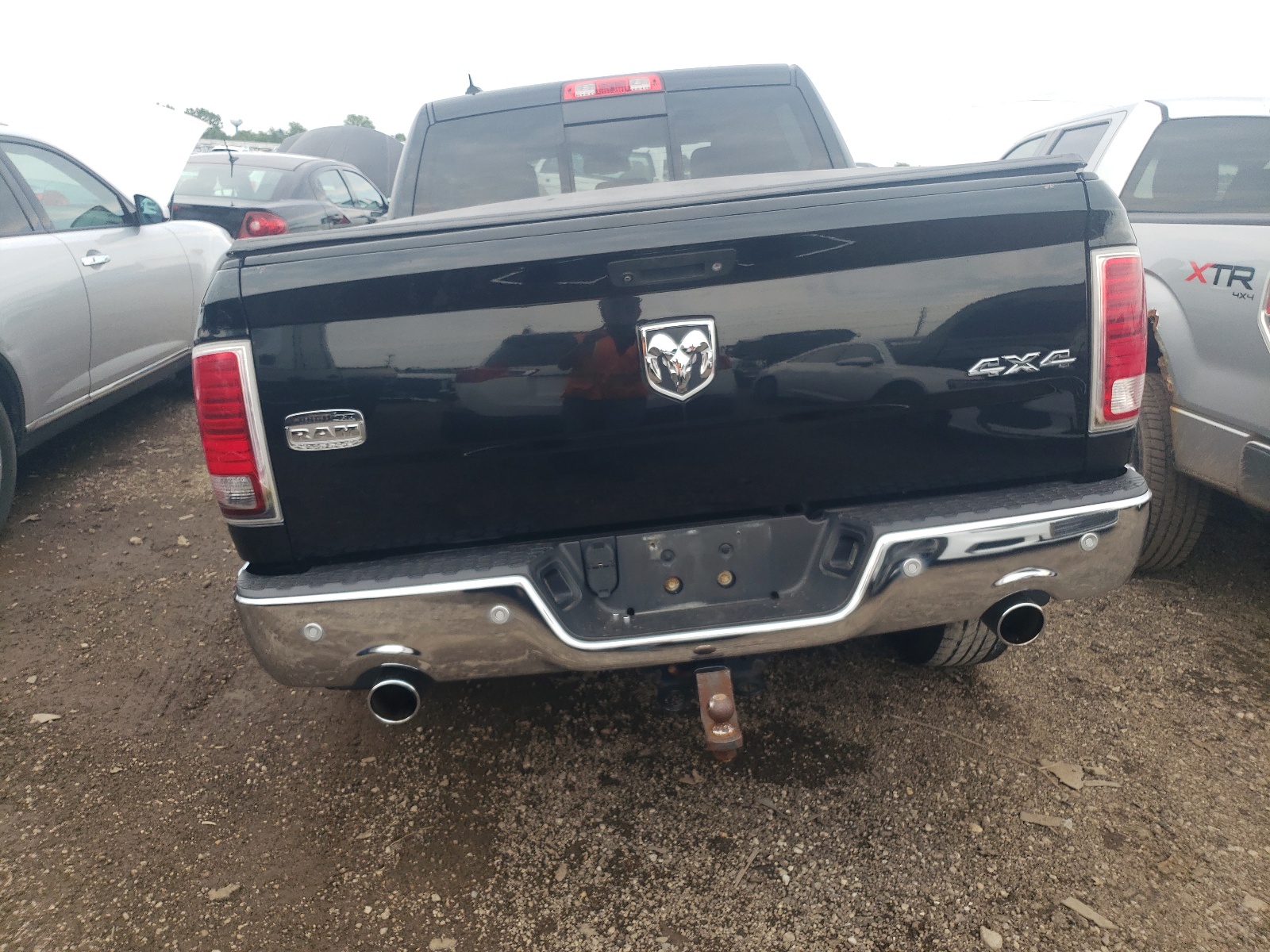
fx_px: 954
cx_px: 635
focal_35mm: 26
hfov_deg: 67.3
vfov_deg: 53.1
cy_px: 476
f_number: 1.5
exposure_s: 1/588
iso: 50
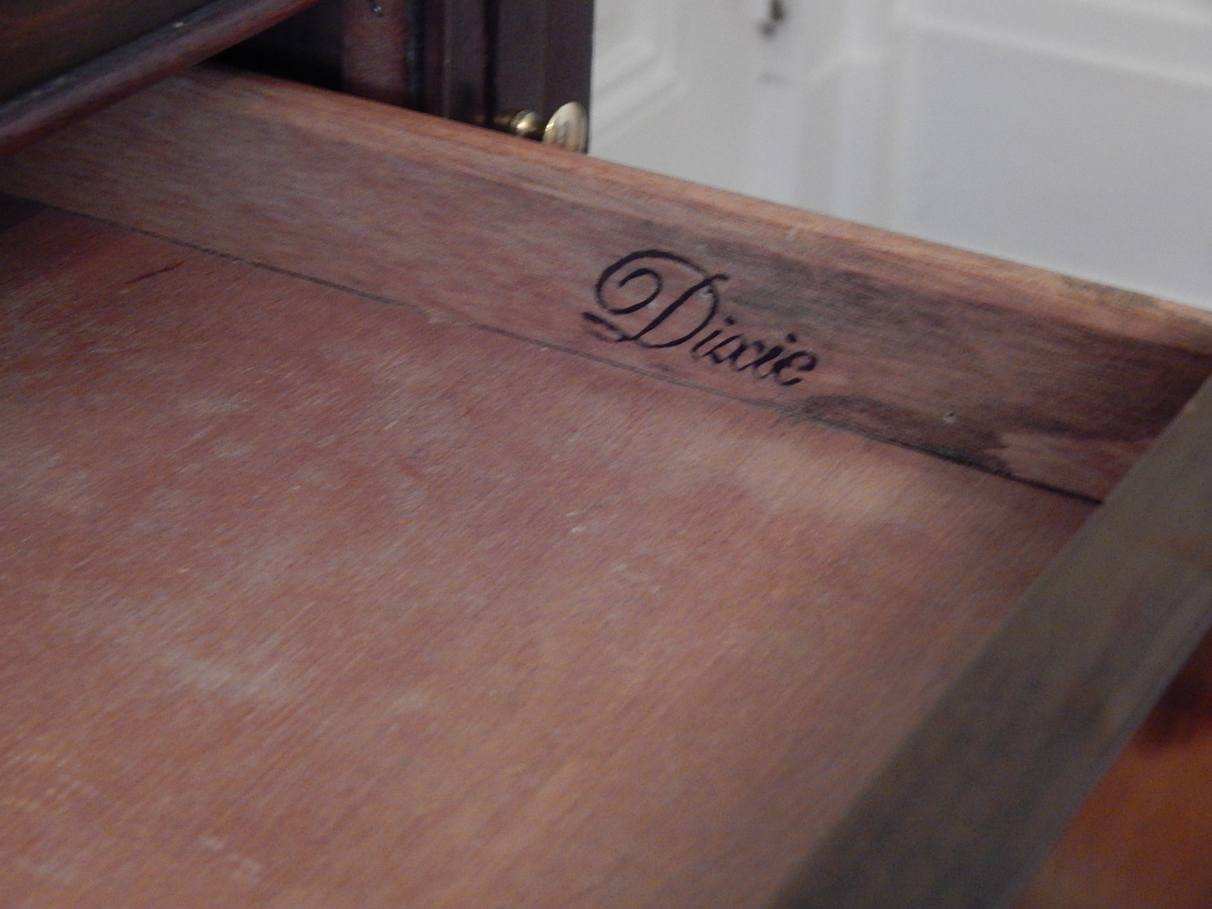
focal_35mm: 85
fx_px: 2976
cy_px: 454
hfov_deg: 23.0
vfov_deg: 17.4
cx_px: 606
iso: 800
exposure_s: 1/8
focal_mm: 15.3
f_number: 4.3
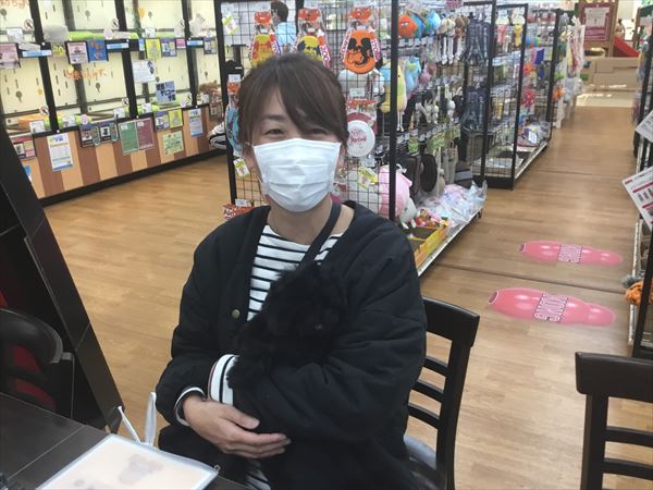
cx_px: 326
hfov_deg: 58.4
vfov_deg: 45.4
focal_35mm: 31
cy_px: 245
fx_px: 585
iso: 80
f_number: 2.4
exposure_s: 1/33
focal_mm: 3.3
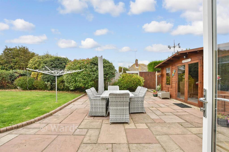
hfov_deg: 100.4
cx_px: 114
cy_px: 76
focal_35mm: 15
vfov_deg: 77.3
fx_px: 95
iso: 1000
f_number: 10
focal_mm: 10
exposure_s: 1/400
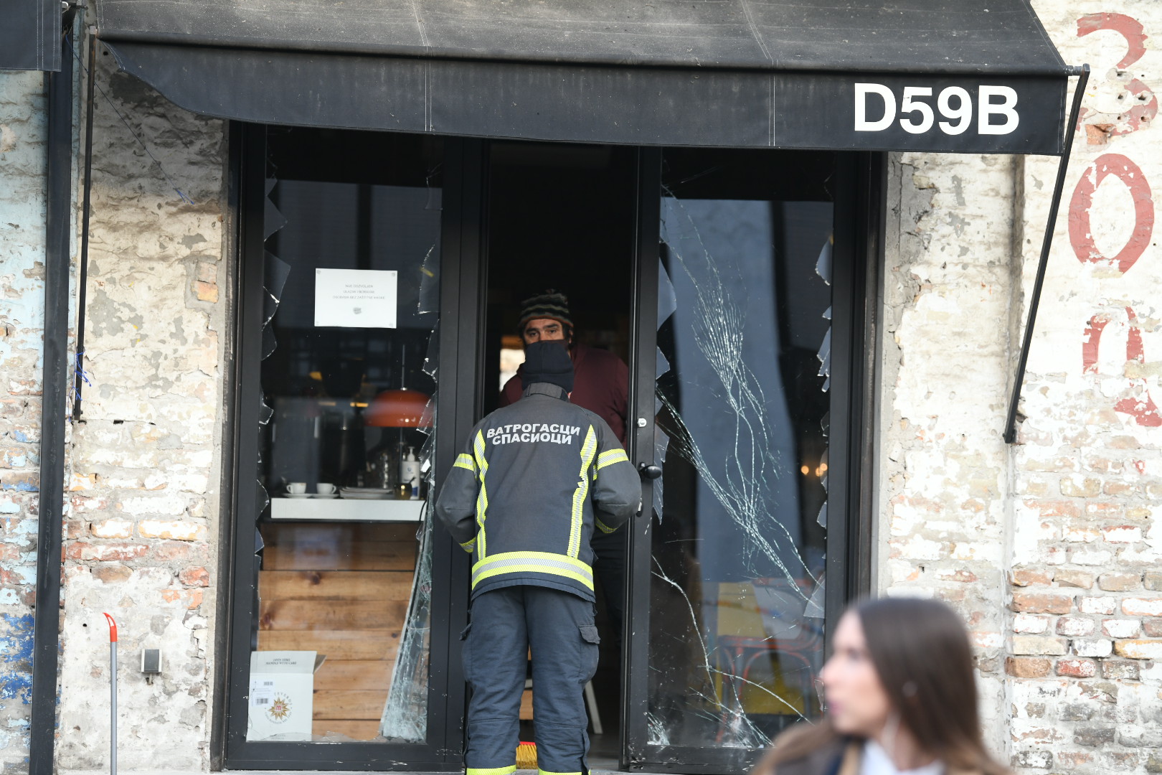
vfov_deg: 10.2
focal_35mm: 135
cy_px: 388
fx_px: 4357
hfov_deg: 15.2
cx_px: 581
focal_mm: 135
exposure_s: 1/500
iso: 800
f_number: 3.5
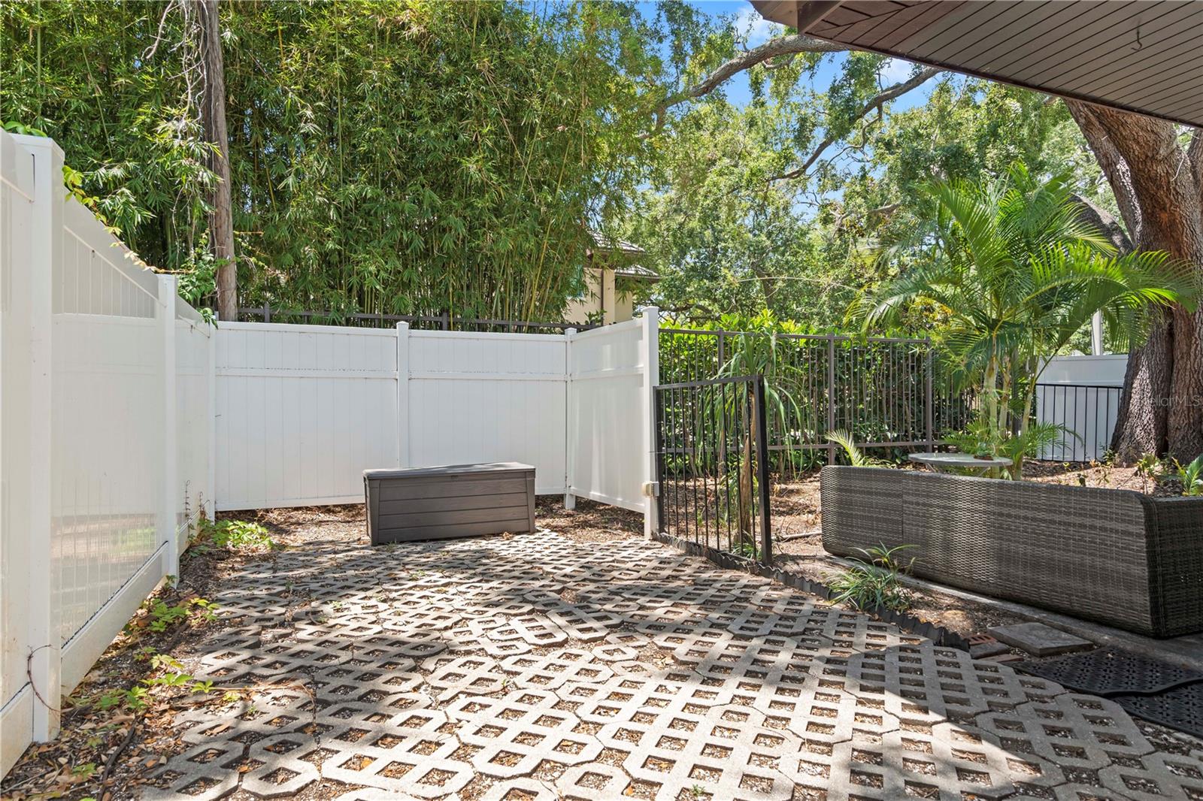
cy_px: 400
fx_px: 668
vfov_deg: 61.9
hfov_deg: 84.0
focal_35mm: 20
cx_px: 602
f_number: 8
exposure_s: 1/40
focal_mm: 20
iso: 250
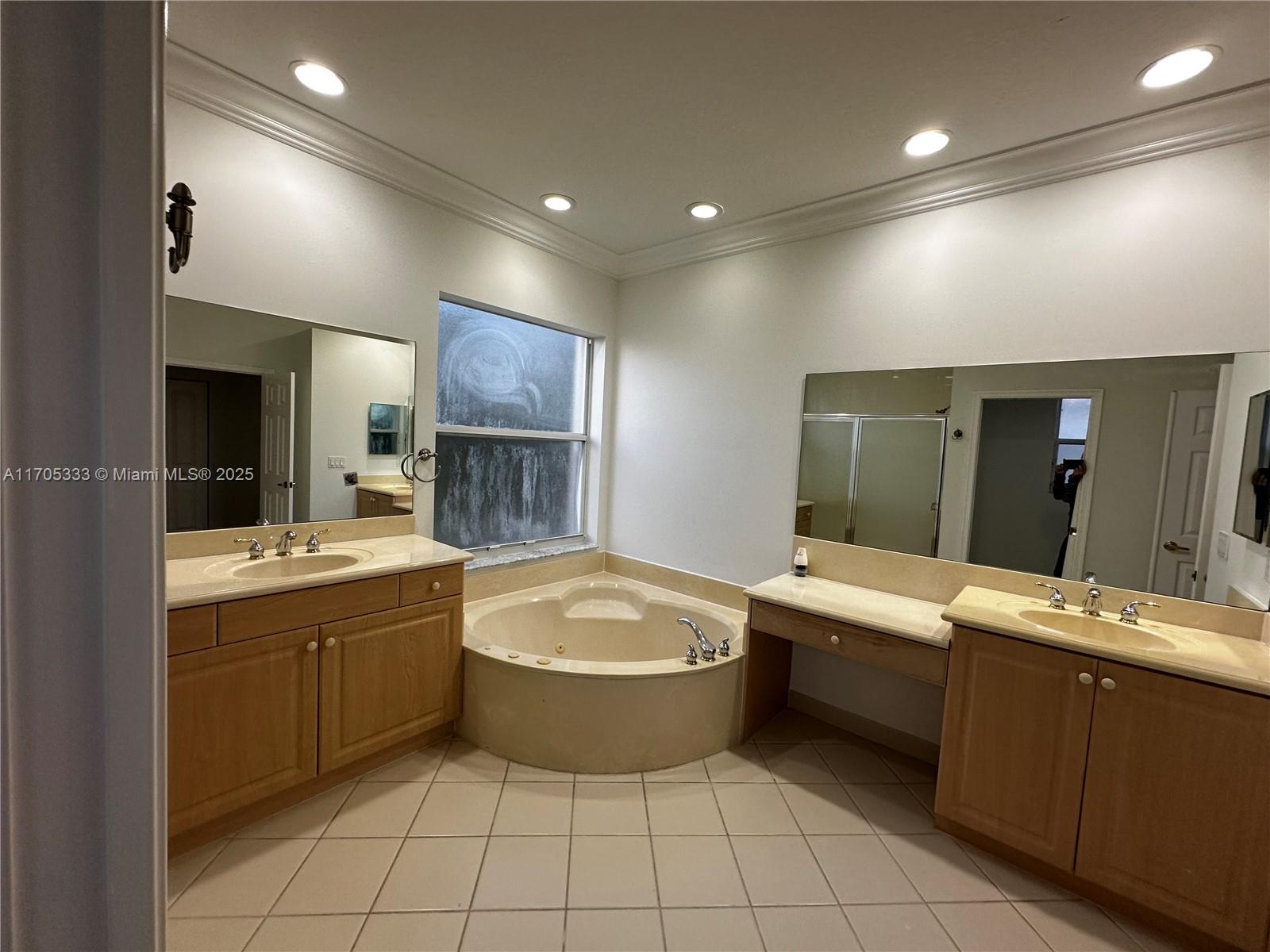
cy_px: 476
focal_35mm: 14
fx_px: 514
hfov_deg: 102.1
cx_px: 635
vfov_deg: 85.7
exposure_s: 1/120
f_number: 2.2
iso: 160
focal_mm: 2.22
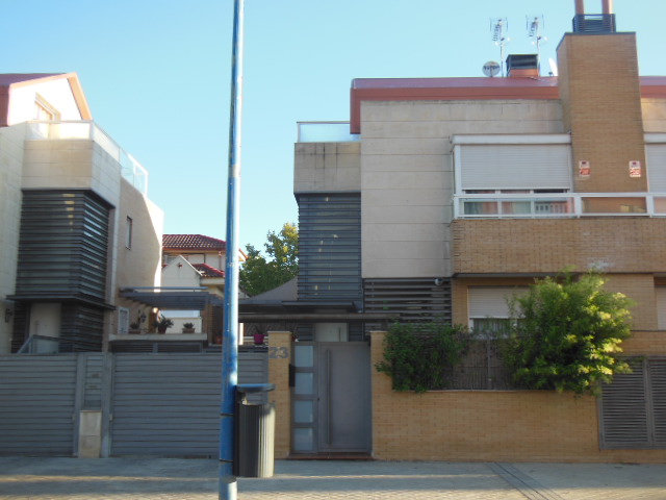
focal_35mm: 39
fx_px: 750
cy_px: 250
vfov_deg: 36.8
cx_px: 333
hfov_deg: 47.9
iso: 125
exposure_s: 1/160
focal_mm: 6.9
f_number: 4.1
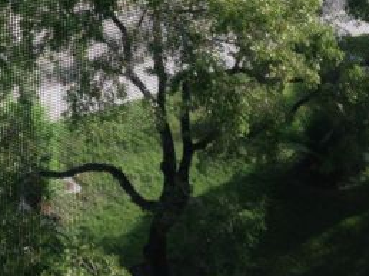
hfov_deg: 30.0
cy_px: 54
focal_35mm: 64
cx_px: 119
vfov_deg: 22.6
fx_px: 682
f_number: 2.4
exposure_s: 1/154
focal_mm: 4.12
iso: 50
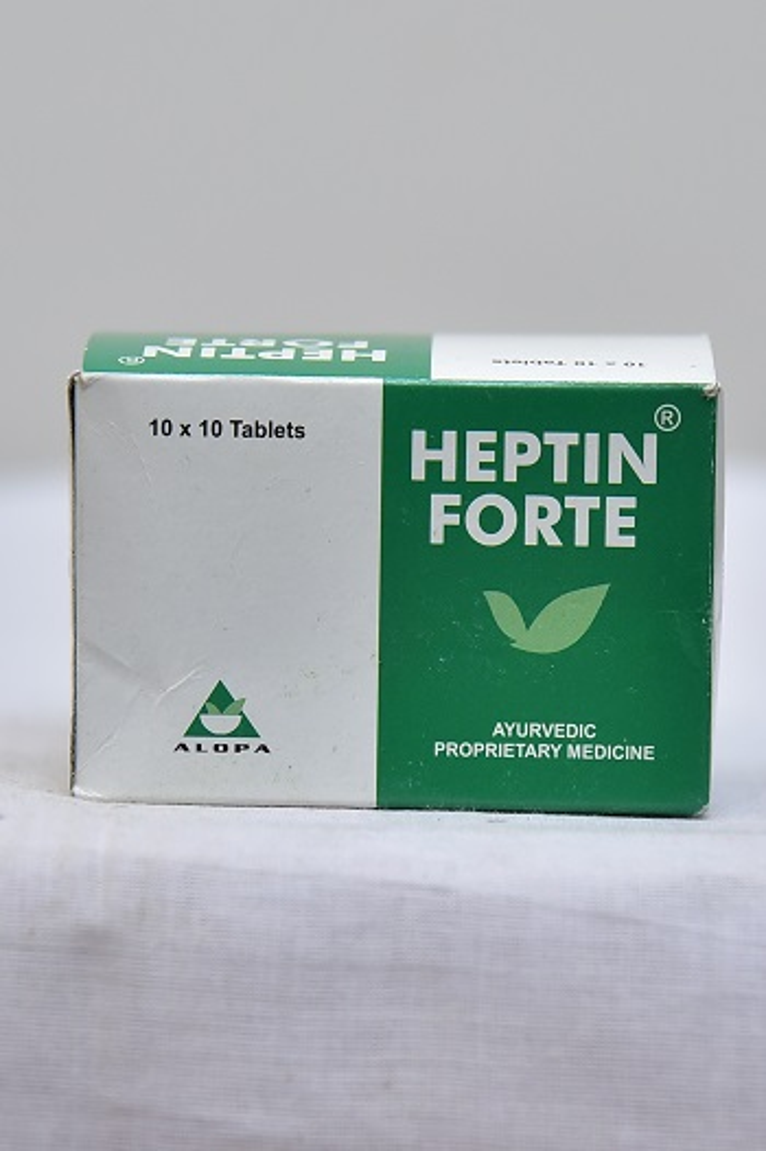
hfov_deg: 11.4
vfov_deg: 17.1
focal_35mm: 120
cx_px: 383
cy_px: 576
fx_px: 3835
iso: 1600
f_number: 4.5
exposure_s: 1/125
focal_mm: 120
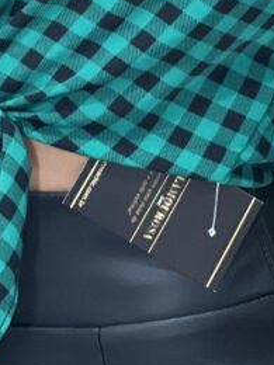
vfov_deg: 7.0
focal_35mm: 276
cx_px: 121
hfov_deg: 5.4
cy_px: -265
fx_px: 2913
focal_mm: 9
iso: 250
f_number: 2.8
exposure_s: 1/120
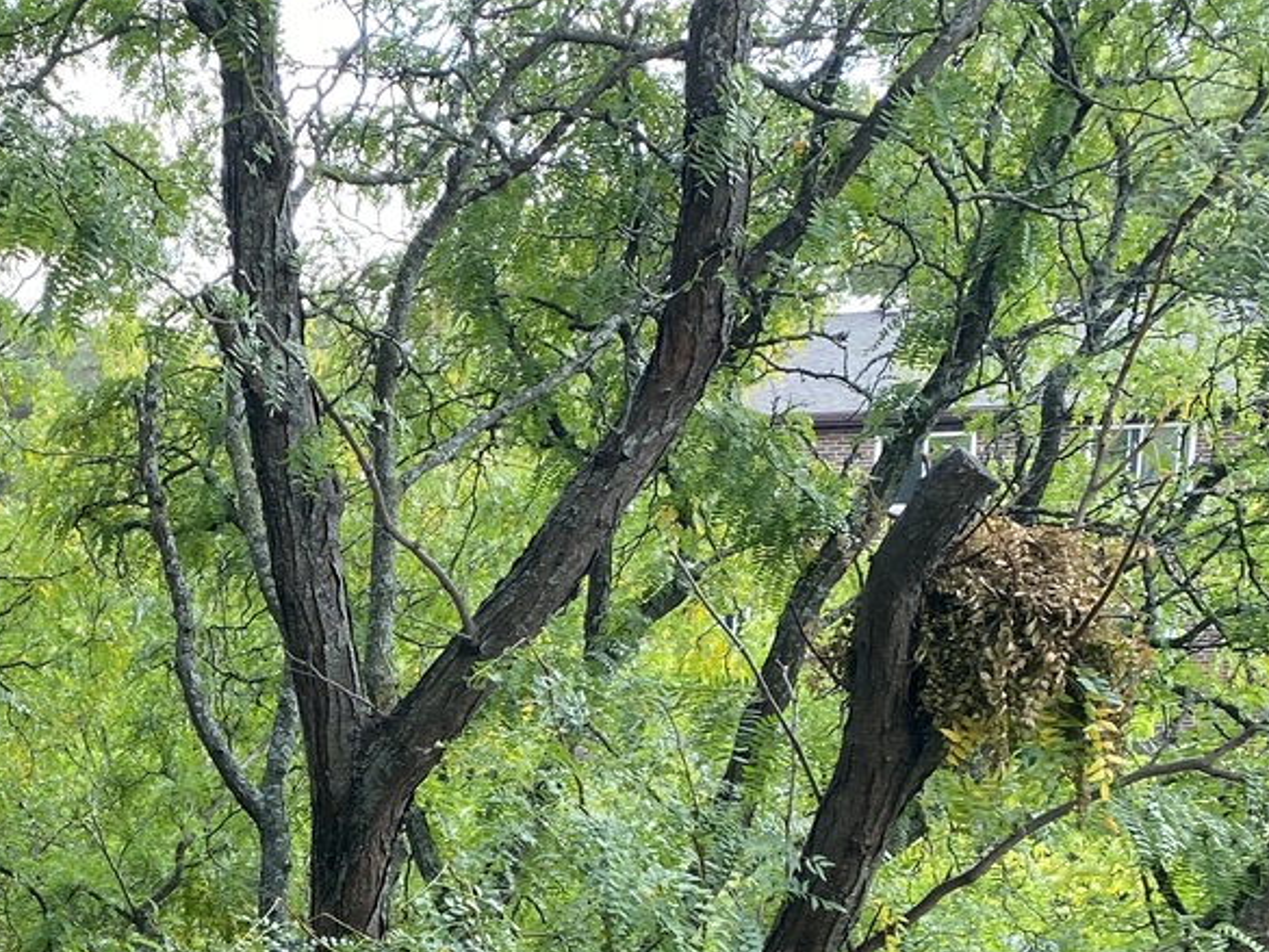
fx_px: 2347
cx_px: -65
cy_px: 1069
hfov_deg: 28.0
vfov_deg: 21.6
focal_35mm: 64
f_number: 1.8
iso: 32
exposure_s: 1/121
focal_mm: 4.25
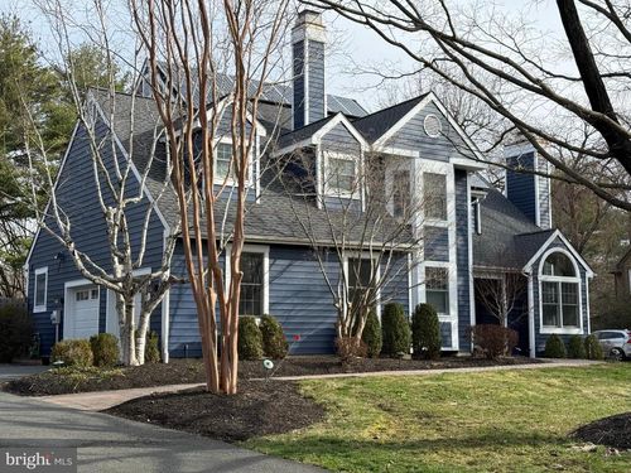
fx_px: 875
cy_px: 236
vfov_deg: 30.3
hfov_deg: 39.7
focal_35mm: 48
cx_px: 316
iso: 64
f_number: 1.78
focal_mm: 6.76
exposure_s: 1/1883
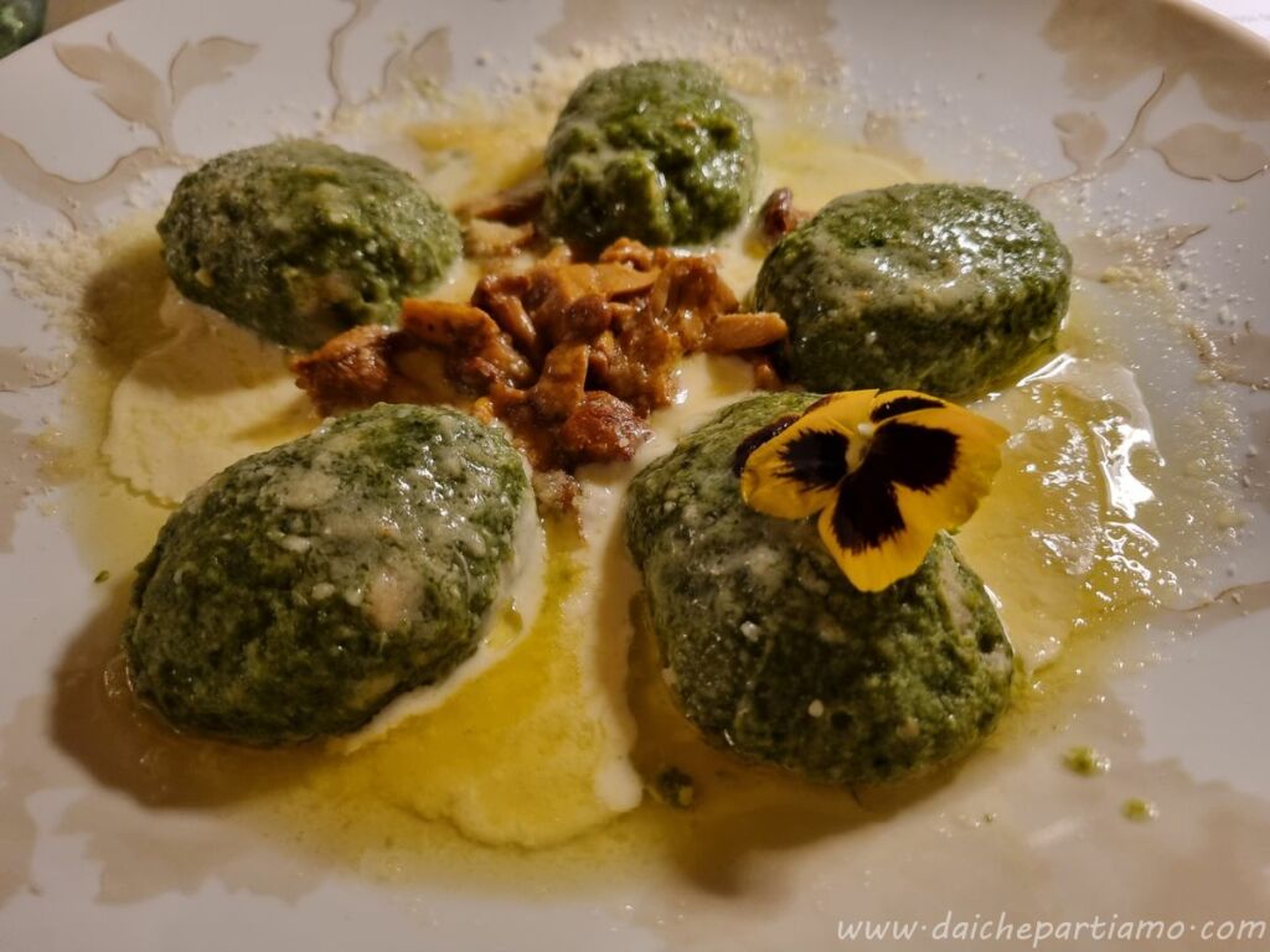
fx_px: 954
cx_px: 635
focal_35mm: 26
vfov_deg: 53.1
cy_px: 476
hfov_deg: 67.3
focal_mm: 5.4
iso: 400
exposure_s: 1/50
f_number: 1.8
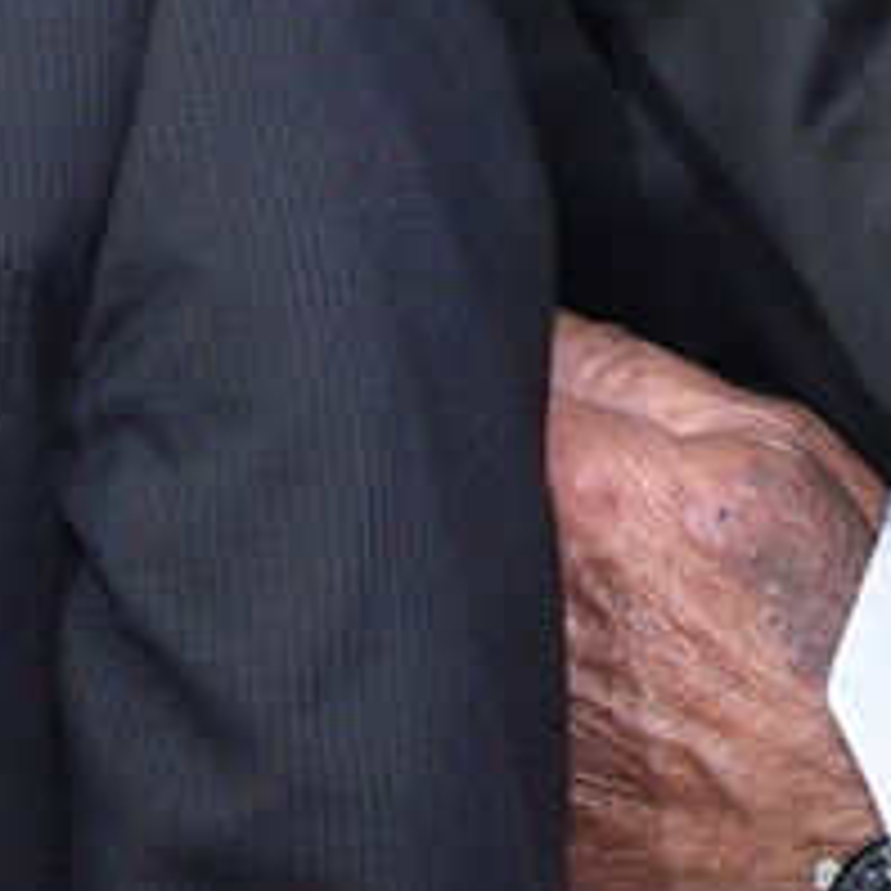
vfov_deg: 6.4
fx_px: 7717
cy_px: -979
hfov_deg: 6.5
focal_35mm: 265
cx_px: 1278
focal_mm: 44
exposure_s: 1/160
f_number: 6.3
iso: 1600
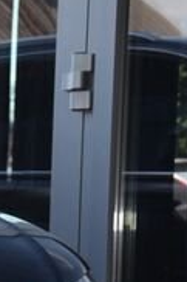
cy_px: 338
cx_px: -550
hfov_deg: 4.5
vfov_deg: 7.3
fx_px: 2201
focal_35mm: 282
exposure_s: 1/200
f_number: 7.1
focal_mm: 50
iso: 500
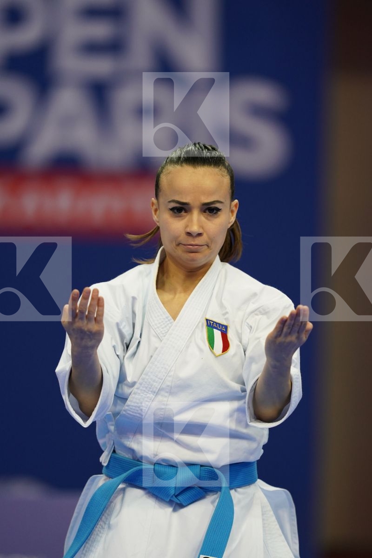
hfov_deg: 3.4
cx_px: 186
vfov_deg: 5.2
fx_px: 6200
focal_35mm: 400
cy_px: 279
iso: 2000
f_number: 2.8
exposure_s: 1/500
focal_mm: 400
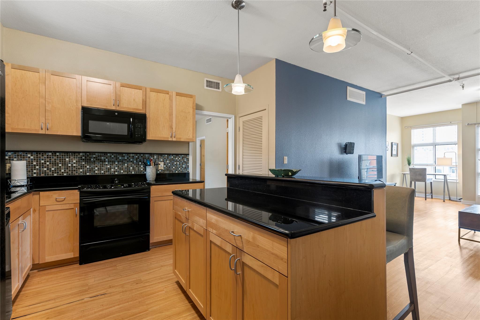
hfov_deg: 96.7
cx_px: 240
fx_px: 213
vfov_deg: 73.7
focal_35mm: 16
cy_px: 160
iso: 200
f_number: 8
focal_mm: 16
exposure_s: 1
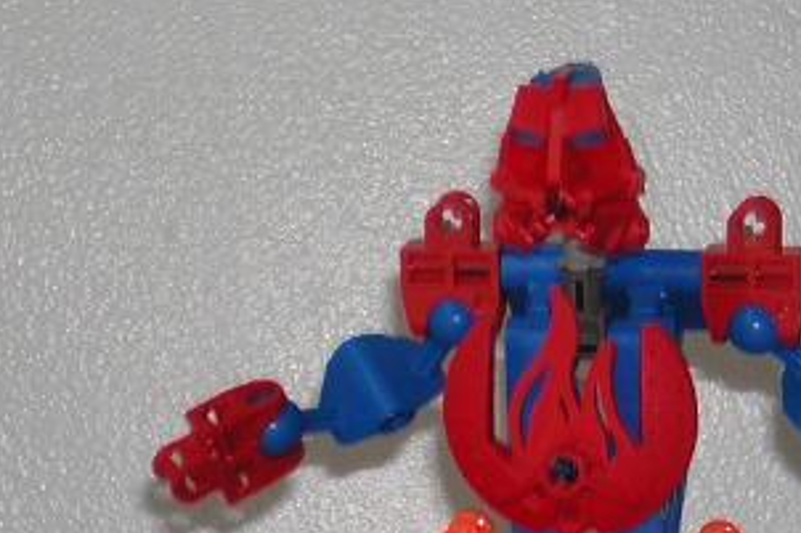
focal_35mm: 238
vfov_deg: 5.7
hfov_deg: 8.6
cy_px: 583
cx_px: 618
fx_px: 5292
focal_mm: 14.1
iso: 100
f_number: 4.7
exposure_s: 1/60.1
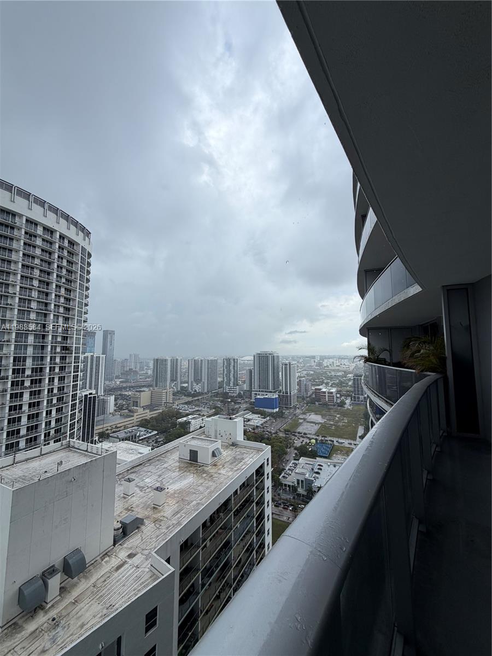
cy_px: 328
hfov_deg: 85.7
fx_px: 265
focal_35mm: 14
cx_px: 246
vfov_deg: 102.1
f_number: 2.2
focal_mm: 2.22
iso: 20
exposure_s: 1/770
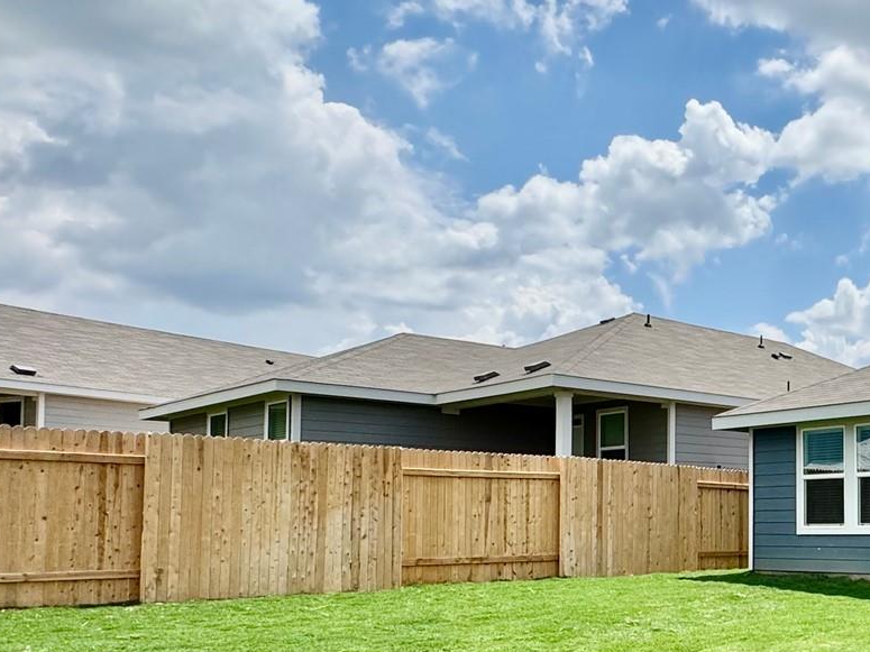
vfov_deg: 37.9
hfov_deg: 39.9
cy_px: 467
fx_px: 930
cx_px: 974
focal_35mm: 37
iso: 50
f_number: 2.2
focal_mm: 2.22
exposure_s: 1/2985
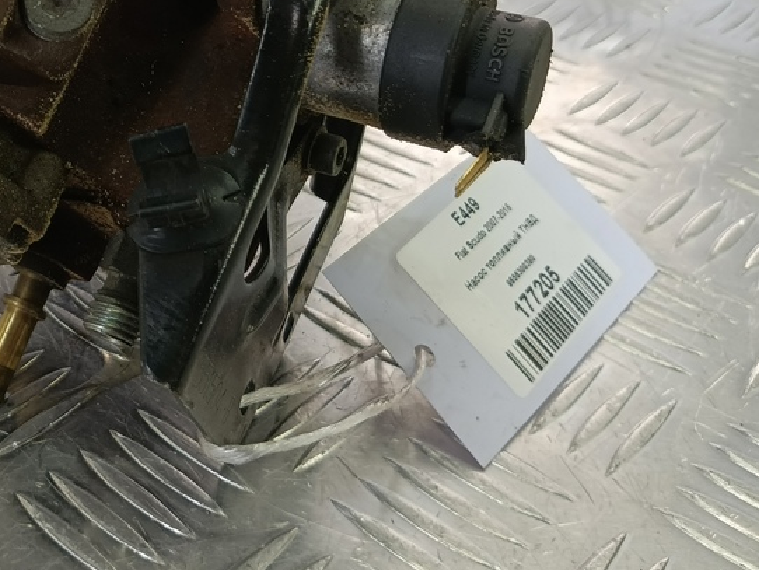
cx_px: 78
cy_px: 41
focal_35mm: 51
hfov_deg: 35.3
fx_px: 1119
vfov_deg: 27.4
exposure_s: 1/50
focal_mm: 4.11
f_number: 1.6
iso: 88
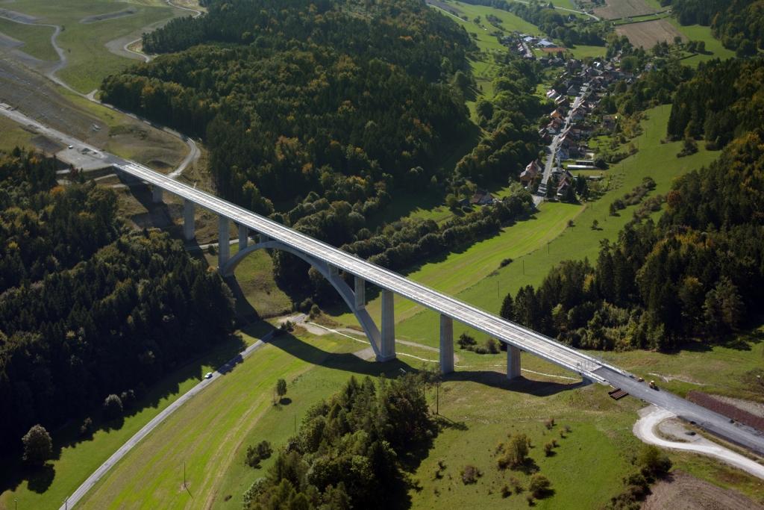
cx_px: 382
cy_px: 255
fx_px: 1061
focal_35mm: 50
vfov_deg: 27.0
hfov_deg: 39.6
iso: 100
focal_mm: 50
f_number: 4.5
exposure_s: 1/1000
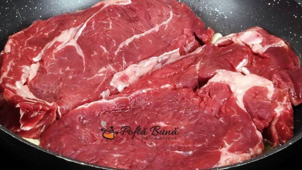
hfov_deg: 13.7
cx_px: 150
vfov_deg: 7.7
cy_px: 66
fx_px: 1257
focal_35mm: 157
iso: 447
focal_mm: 5.25
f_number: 1.75
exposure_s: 1/33.3
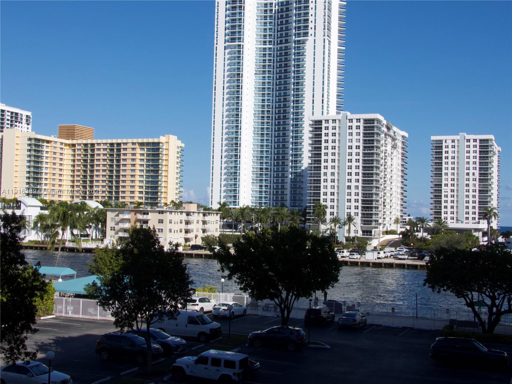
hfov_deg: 40.4
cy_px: 192
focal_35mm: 47
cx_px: 256
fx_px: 695
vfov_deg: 30.9
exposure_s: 1/2000
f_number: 4.5
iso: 200
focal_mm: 8.5
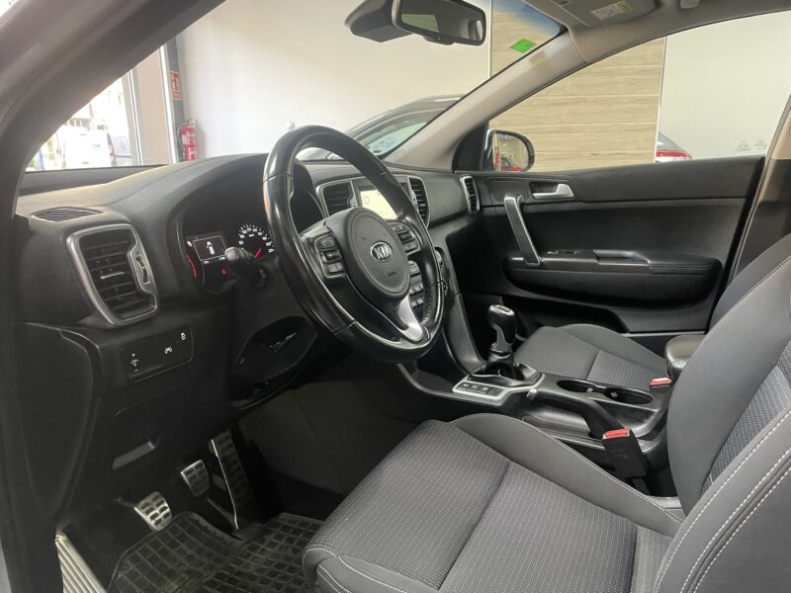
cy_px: 296
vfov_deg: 53.1
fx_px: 594
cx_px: 396
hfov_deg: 67.3
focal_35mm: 26
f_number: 1.6
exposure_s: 1/50
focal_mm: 4.2
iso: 400
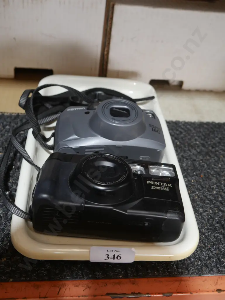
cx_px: 112
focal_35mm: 42
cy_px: 150
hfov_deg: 34.4
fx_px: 364
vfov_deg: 44.8
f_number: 4.6
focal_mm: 21
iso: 500
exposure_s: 1/60
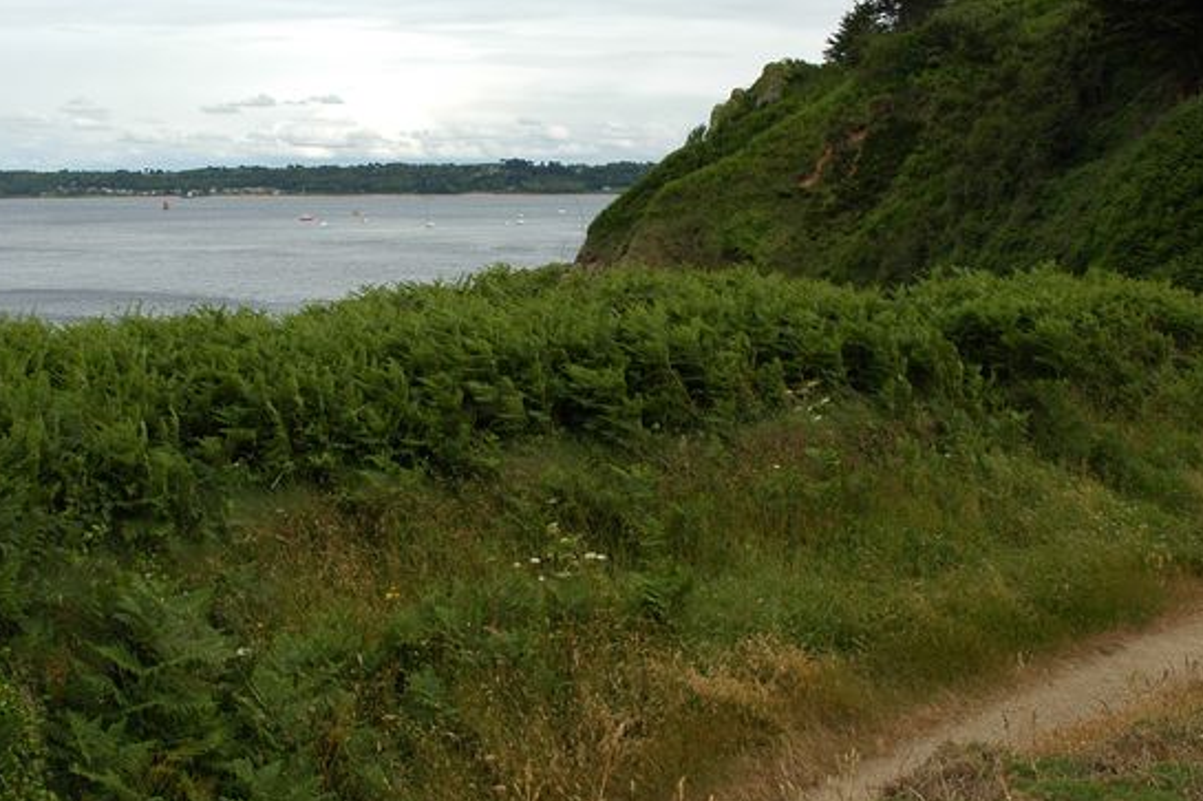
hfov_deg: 50.3
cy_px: 349
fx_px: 1269
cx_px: 470
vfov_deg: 35.0
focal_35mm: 38
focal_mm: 18
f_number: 10
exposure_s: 1/200
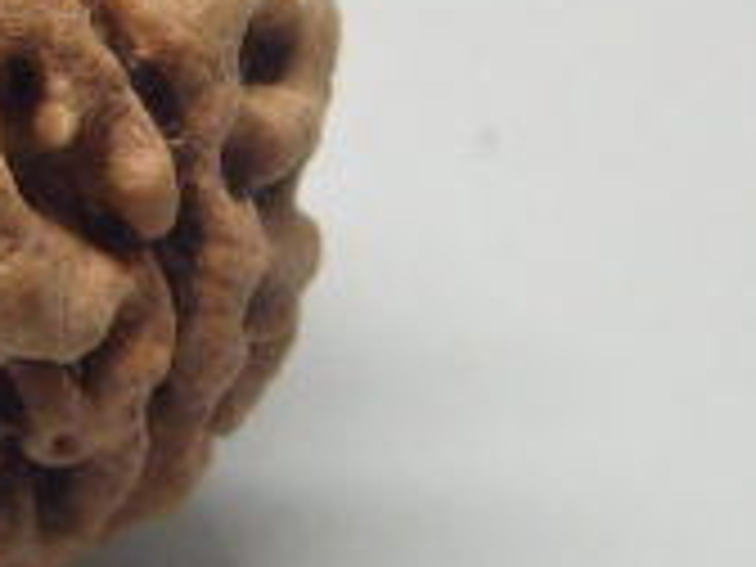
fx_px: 5504
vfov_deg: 5.9
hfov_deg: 7.8
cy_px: 153
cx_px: -194
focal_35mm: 252
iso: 500
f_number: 4.4
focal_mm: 11.9
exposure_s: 1/100
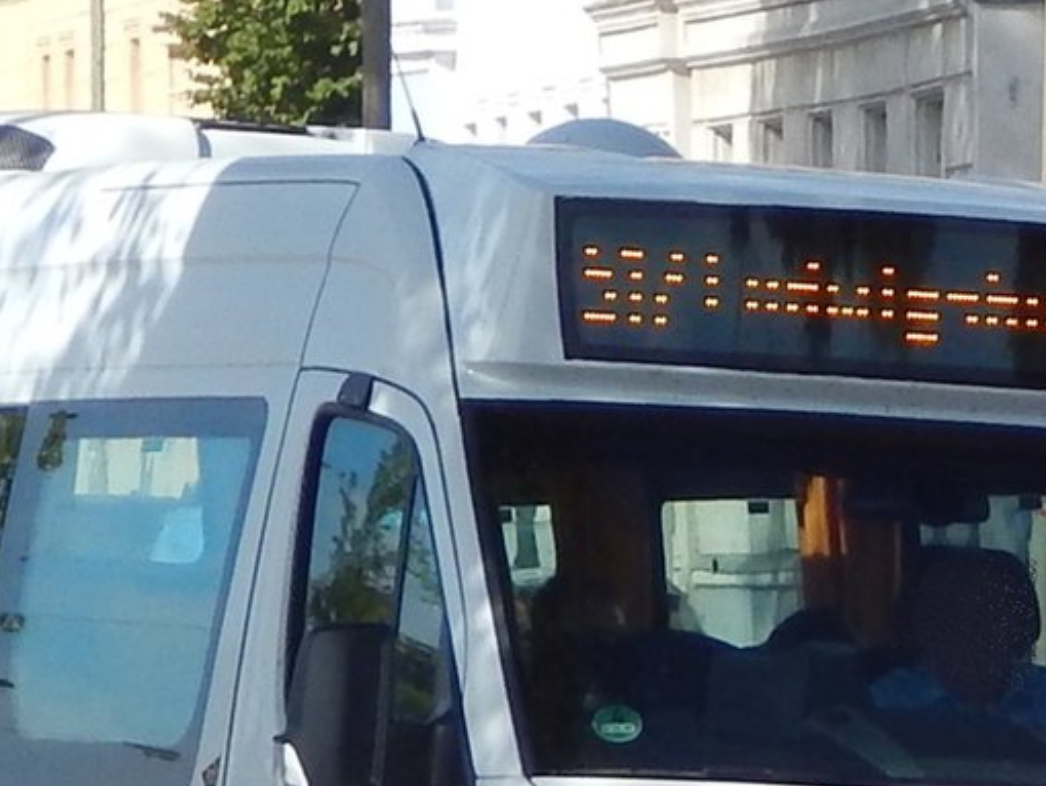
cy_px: 850
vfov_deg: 5.5
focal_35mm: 268
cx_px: 533
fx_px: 8102
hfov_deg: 7.4
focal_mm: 20.5
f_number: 4.6
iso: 125
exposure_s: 1/800
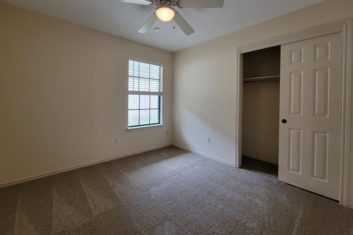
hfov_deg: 104.2
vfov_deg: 80.7
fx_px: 137
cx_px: 174
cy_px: 101
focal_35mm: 14
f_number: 2.2
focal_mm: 2.2
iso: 200
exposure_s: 1/60
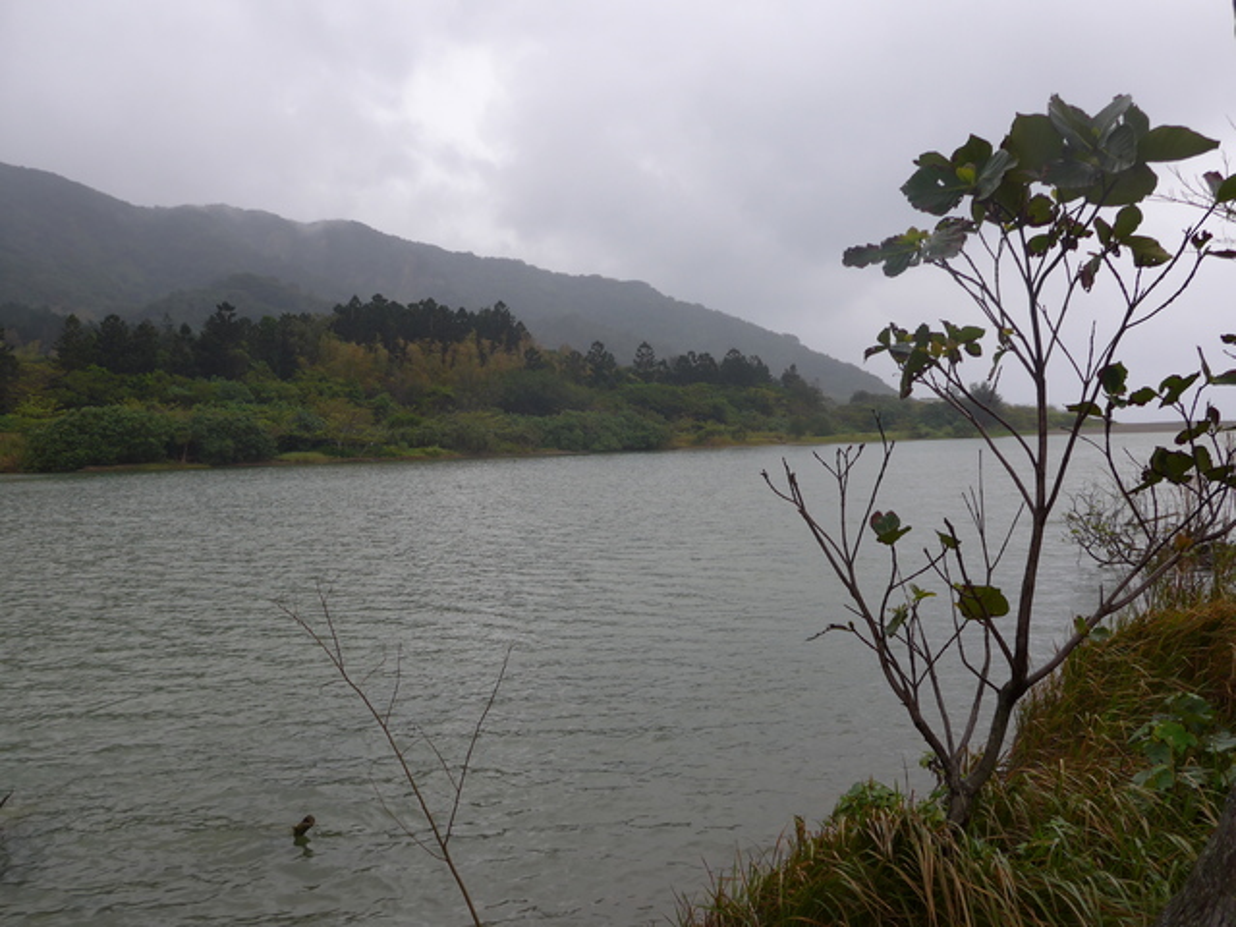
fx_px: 1035
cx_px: 618
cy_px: 464
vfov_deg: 48.2
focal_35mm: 29
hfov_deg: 61.7
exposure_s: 1/125
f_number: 2.8
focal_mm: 6
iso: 80
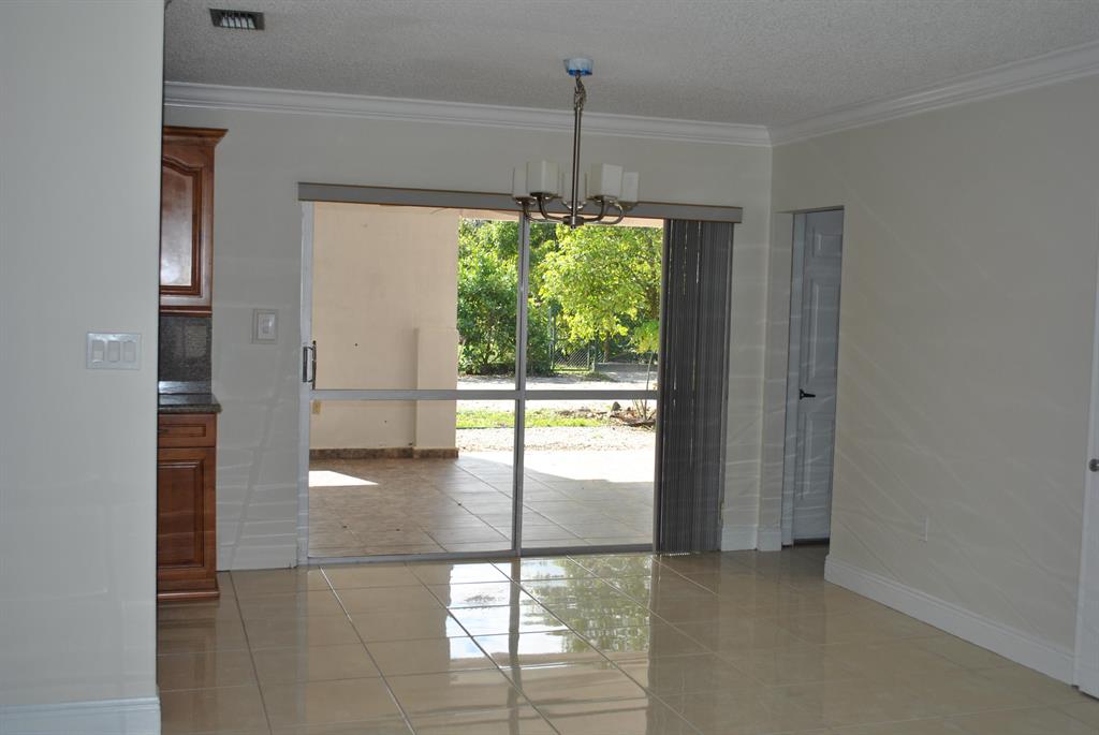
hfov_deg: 49.5
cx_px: 550
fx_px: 1192
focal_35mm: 39
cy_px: 368
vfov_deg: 34.3
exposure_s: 1/200
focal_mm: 26
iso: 100
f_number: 4.5
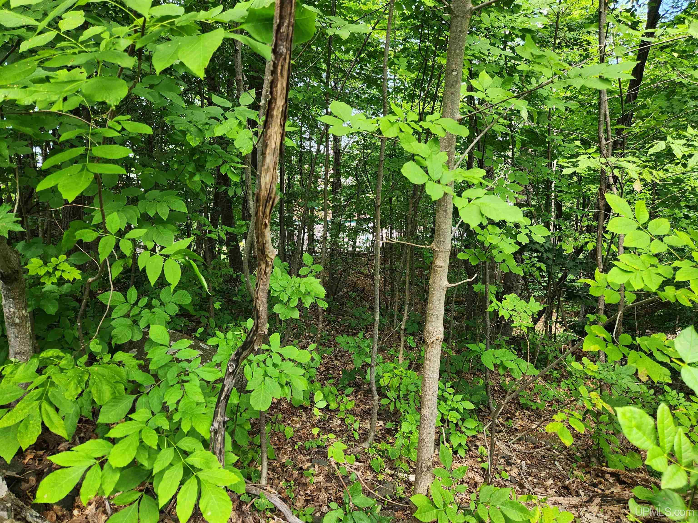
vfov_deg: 58.9
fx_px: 464
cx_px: 349
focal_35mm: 23
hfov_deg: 73.9
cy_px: 262
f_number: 1.8
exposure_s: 1/180
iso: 64
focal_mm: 5.4
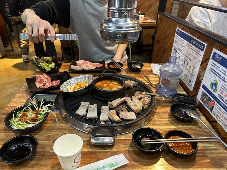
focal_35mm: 26
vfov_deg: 53.1
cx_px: 114
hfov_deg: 67.3
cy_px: 85
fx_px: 170
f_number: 1.5
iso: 200
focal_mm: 5.7
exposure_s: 1/60
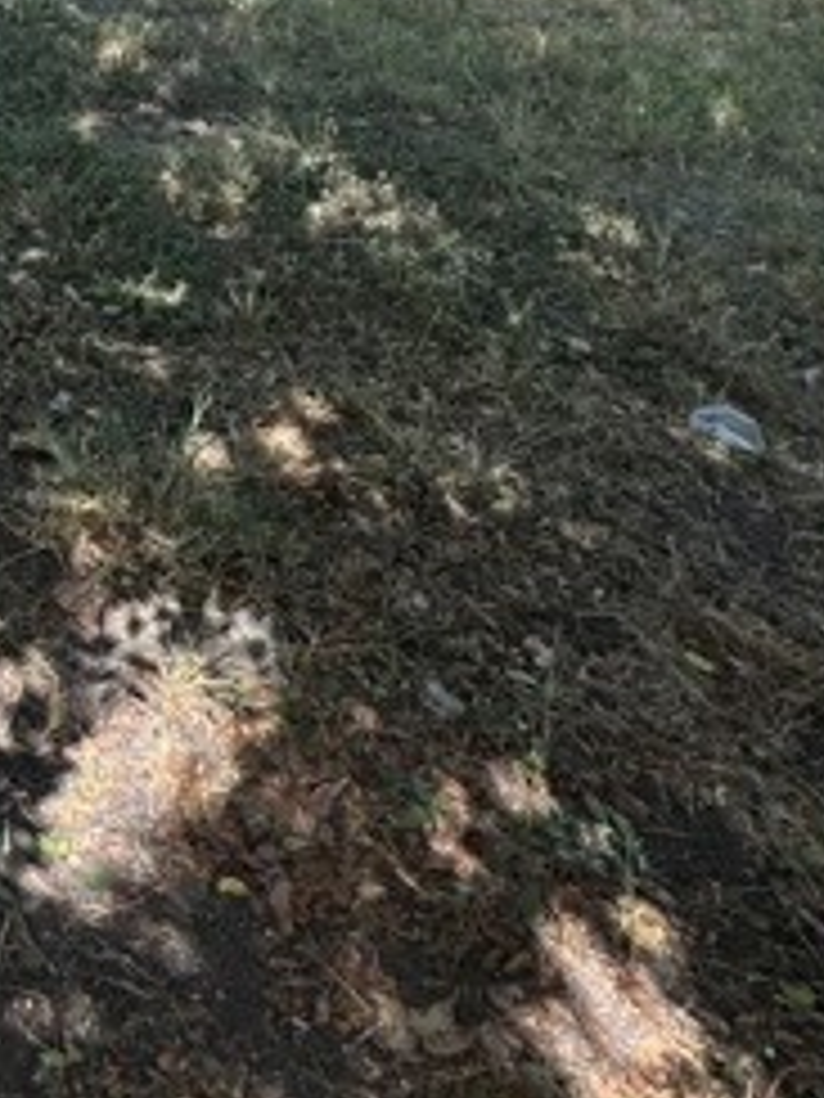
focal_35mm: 44
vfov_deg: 35.1
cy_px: -180
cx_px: -266
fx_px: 1397
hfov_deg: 27.2
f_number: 2.2
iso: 40
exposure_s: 1/375
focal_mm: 2.22
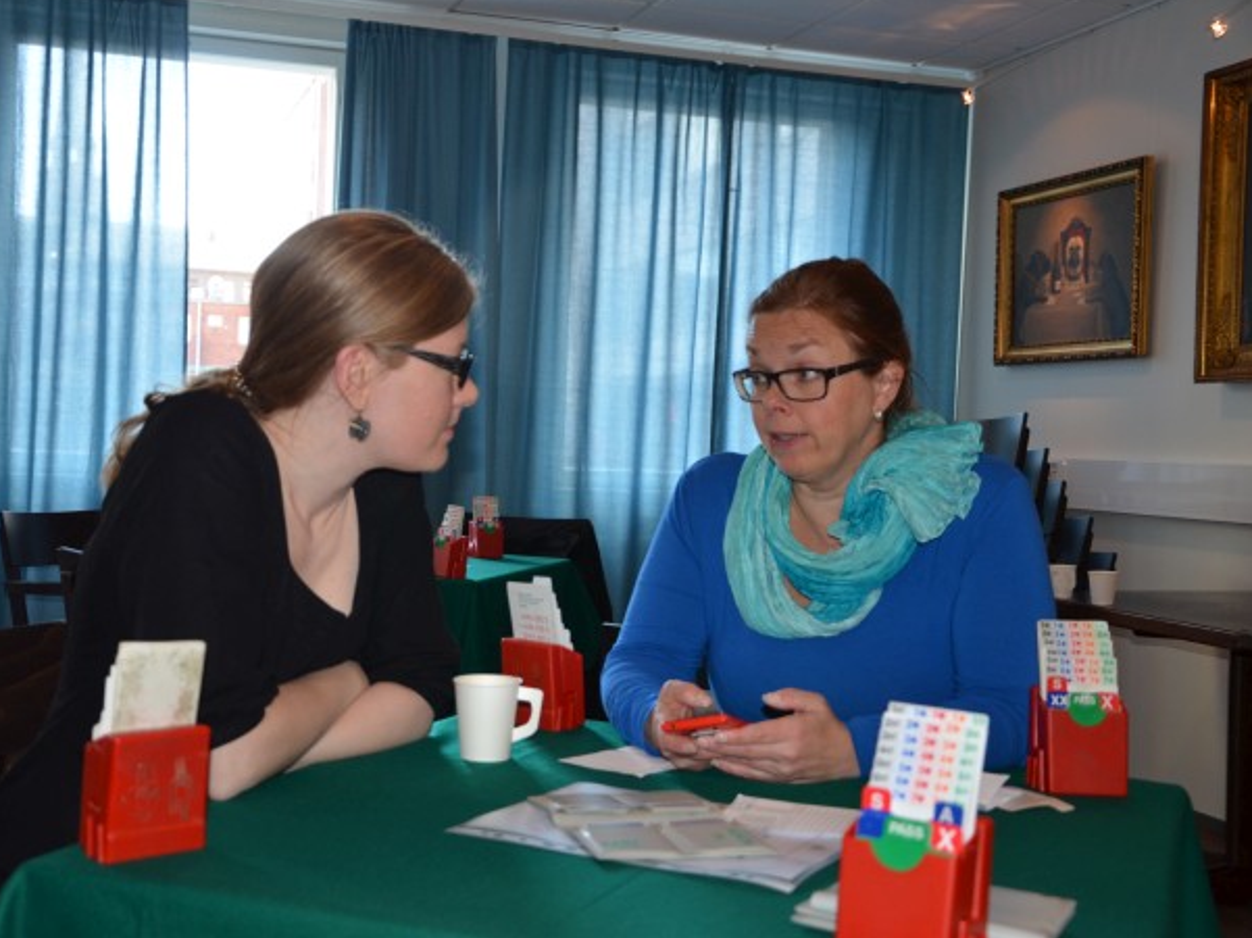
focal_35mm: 43
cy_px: 464
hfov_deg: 43.8
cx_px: 546
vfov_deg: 33.6
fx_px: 1554
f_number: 4
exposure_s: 1/60
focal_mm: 26
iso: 500
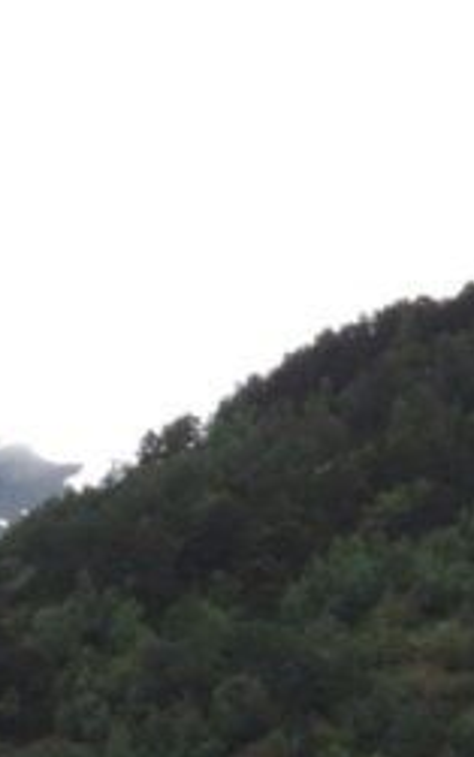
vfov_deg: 6.8
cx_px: -577
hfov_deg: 4.3
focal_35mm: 304
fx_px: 6280
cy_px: 1197
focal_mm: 8.9
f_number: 3.6
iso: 80
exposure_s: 1/200
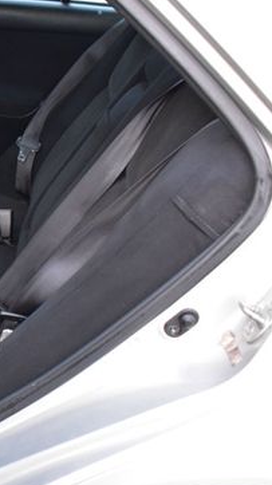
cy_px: 221
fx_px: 822
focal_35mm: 64
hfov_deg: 16.8
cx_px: -154
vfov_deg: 32.9
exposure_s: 1/15
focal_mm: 23
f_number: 5.6
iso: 1600
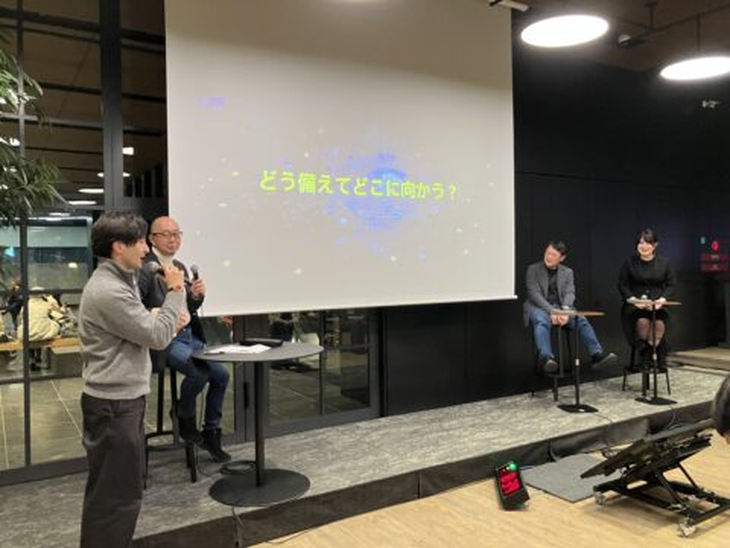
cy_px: 274
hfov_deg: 63.4
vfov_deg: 49.7
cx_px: 365
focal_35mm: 28
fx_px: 590
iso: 160
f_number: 1.8
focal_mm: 3.99
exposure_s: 1/60
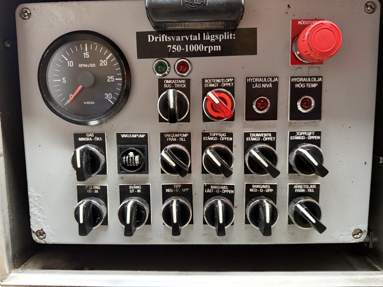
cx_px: 192
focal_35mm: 24
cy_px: 144
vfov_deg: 56.8
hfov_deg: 71.6
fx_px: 266
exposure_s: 1/55
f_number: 1.78
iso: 800
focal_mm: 6.76
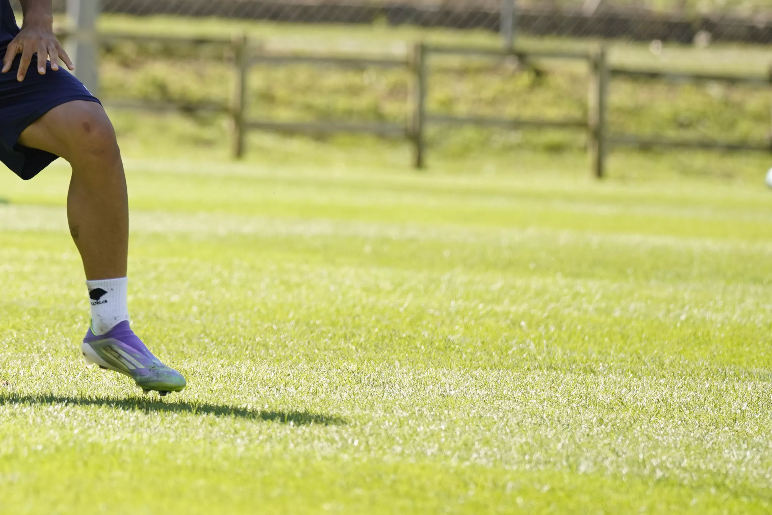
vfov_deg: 2.7
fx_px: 10938
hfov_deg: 4.0
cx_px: -109
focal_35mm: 510
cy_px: -93
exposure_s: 1/1250
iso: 400
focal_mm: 200
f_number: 4
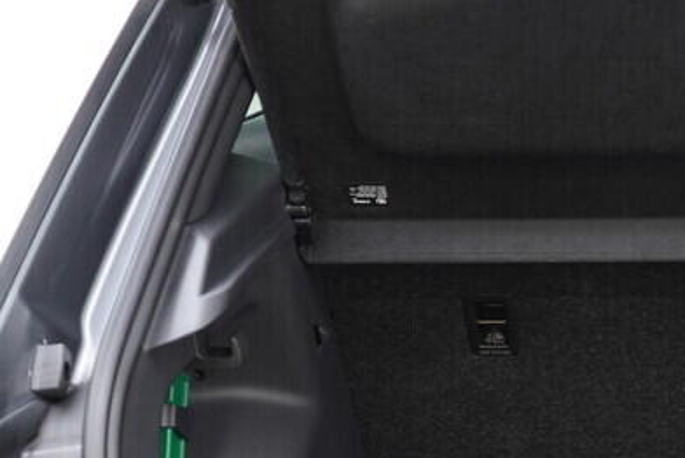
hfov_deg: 20.2
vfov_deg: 14.5
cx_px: 839
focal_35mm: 94
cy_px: 357
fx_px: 1790
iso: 400
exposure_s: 1/40
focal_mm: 24
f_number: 2.8
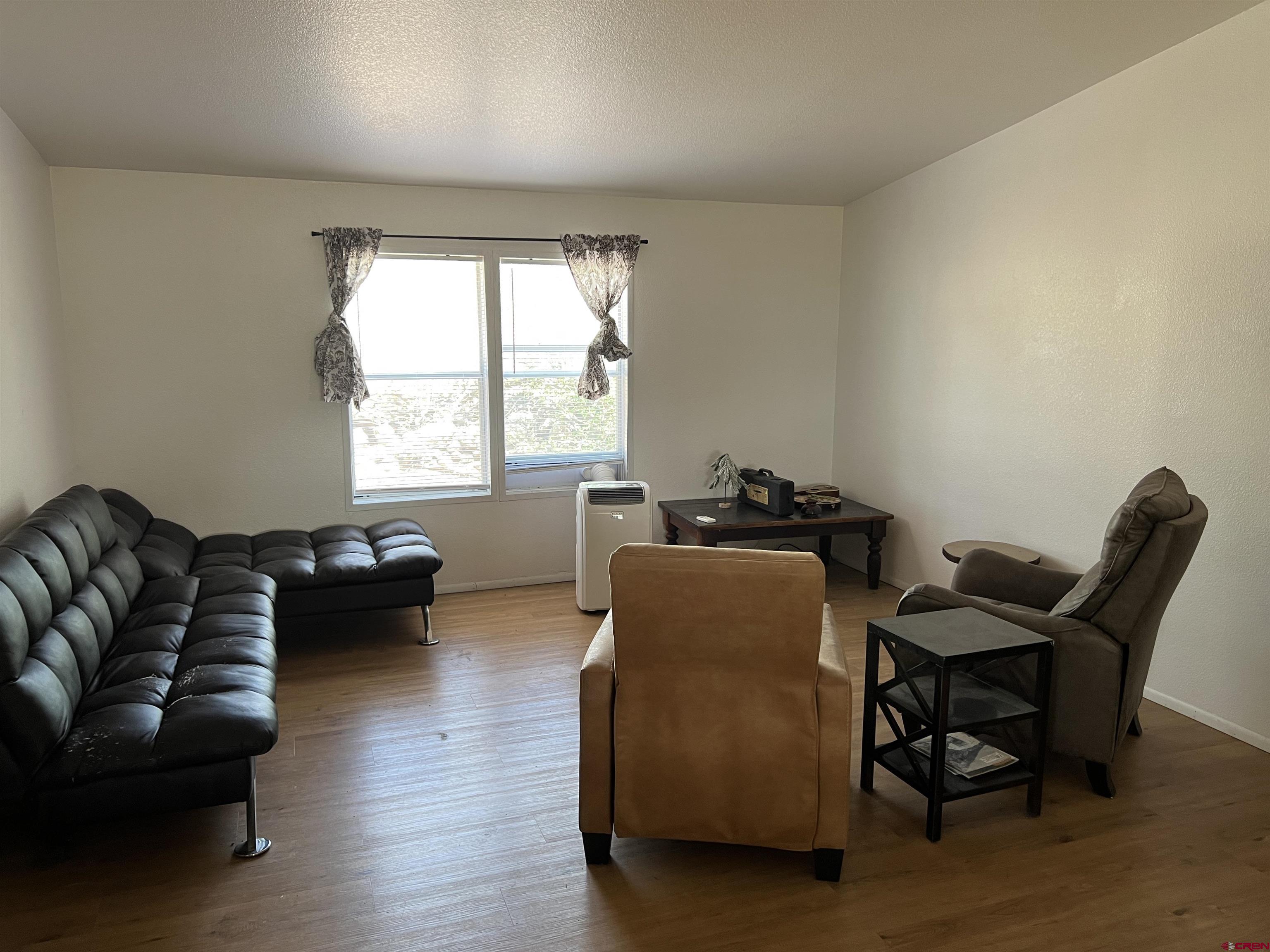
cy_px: 476
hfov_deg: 67.3
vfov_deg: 53.1
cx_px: 635
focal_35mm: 26
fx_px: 954
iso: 80
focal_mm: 5.7
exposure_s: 1/60
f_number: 1.5
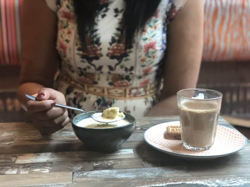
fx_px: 412
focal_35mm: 57
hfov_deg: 33.8
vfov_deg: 25.7
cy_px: 94
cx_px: 125
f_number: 2.8
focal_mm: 6.6
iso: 200
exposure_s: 1/33
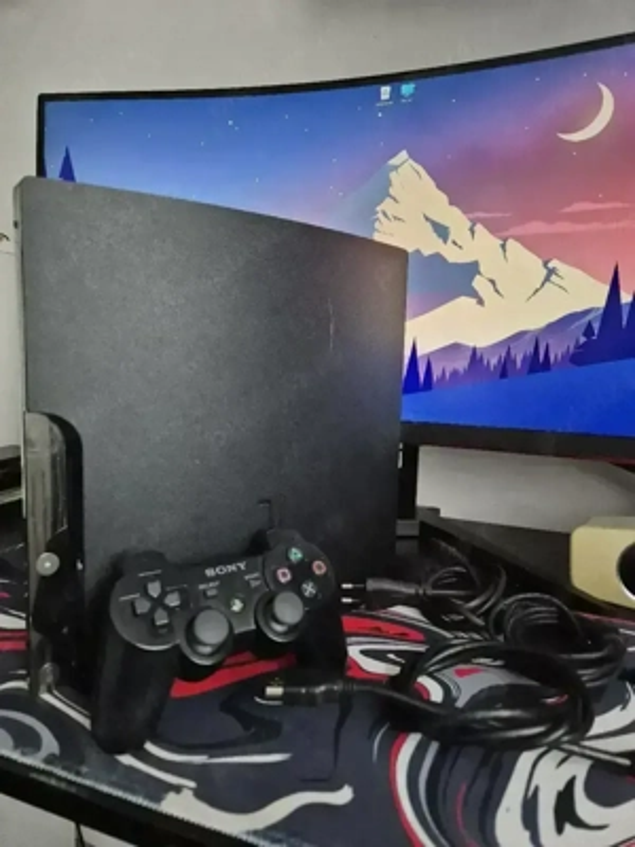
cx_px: 318
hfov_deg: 58.9
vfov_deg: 73.9
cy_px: 424
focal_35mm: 23
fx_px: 563
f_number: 1.8
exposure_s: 1/100
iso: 1000
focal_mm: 5.4
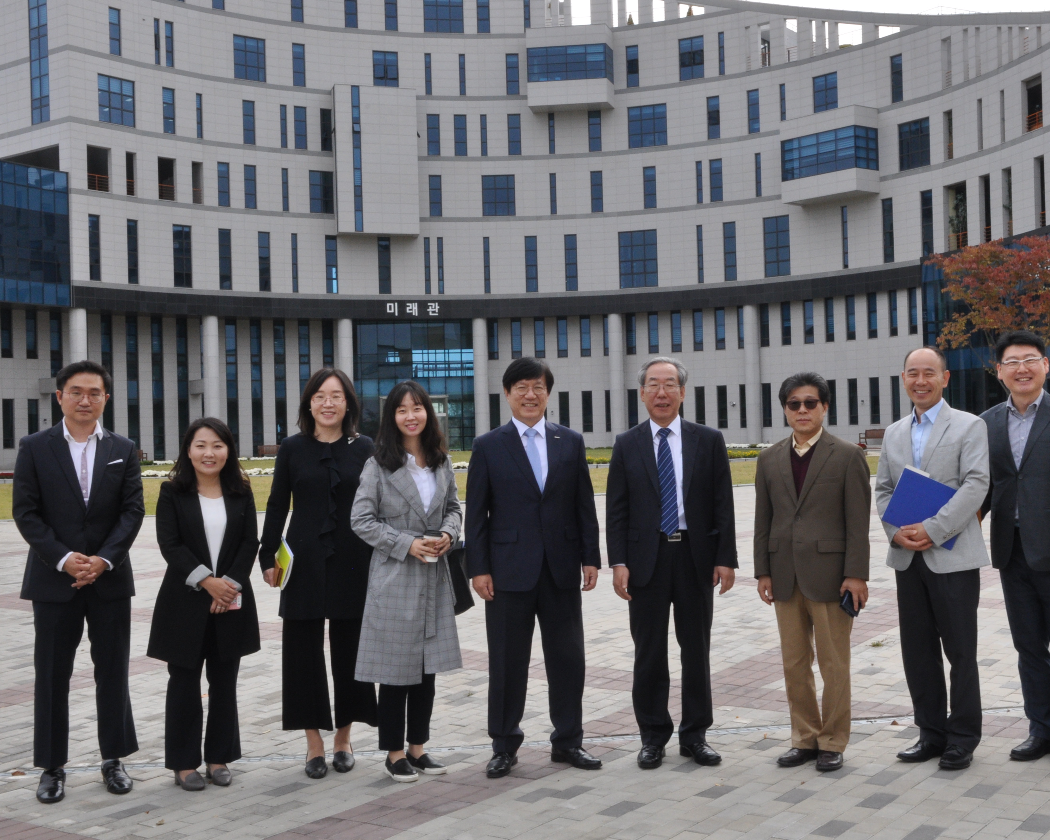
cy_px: 418
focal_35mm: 41
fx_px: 1274
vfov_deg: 36.5
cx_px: 595
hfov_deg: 44.7
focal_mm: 24
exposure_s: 1/100
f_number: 22
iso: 720
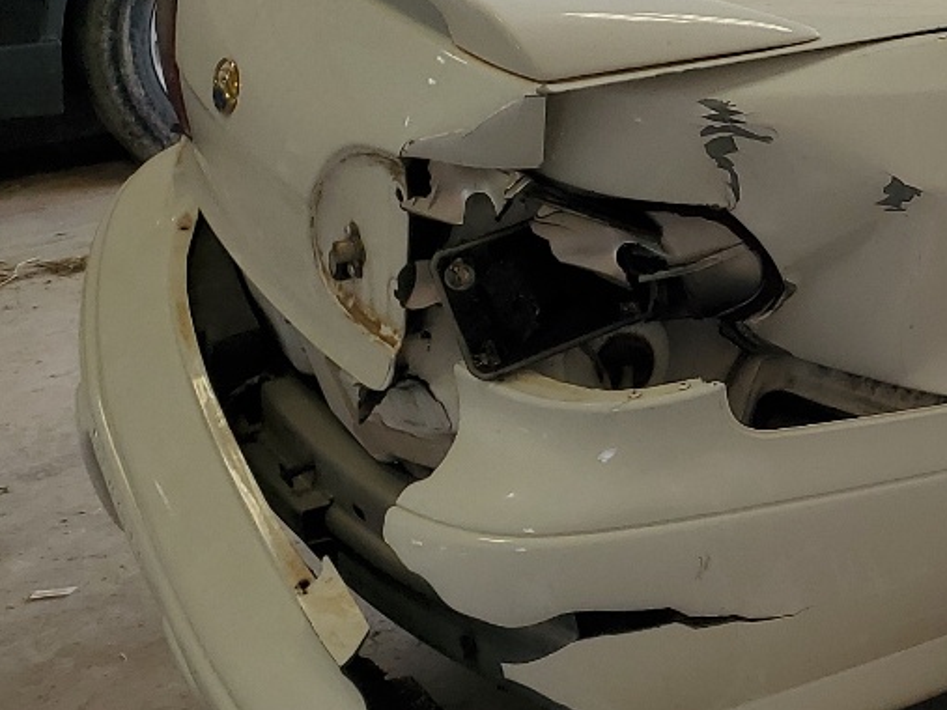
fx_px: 2243
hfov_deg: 20.4
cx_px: 1418
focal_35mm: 82
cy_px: 308
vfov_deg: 18.0
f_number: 1.5
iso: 50
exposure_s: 1/312
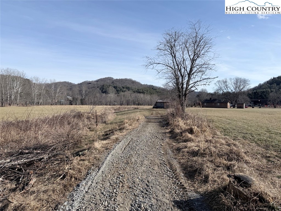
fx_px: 195
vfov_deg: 56.8
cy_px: 106
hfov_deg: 71.6
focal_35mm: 24
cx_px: 140
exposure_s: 1/6173
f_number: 1.78
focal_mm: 6.76
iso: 80
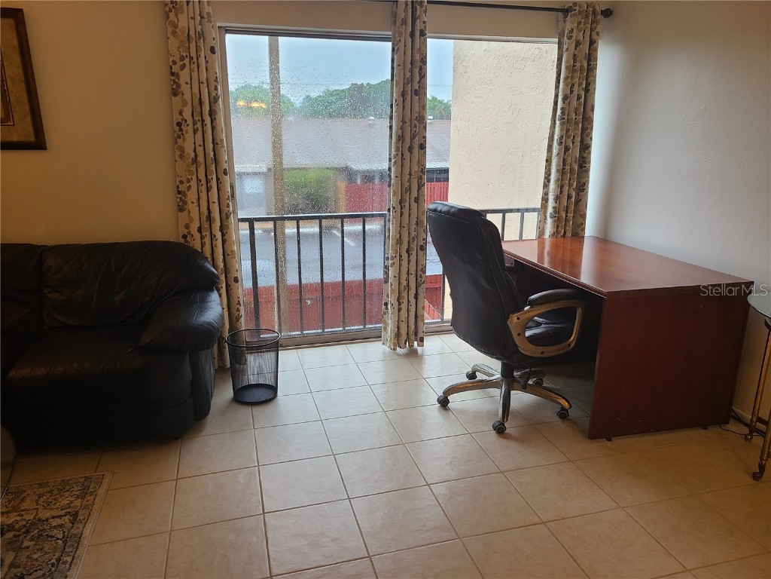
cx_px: 386
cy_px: 290
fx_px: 579
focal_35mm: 26
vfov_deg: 53.1
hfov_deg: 67.3
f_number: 1.8
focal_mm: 5.4
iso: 64
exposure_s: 1/60
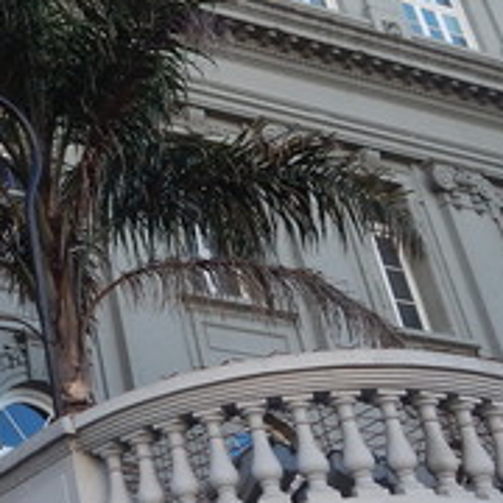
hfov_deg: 19.7
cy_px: 94
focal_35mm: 79
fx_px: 1299
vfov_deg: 21.6
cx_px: -198
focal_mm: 4
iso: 125
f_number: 3
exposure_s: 1/320
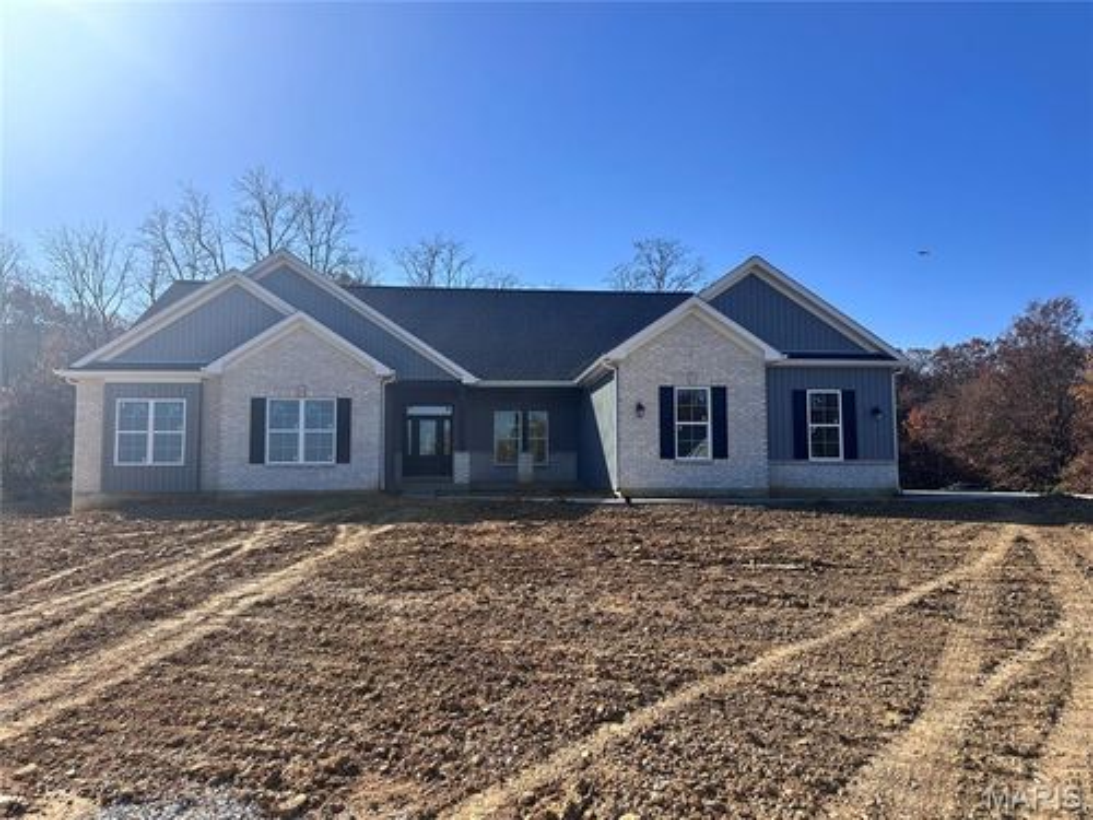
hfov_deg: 71.6
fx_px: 758
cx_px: 546
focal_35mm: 24
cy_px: 410
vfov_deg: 56.8
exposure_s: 1/5525
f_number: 1.78
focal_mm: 6.86
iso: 80
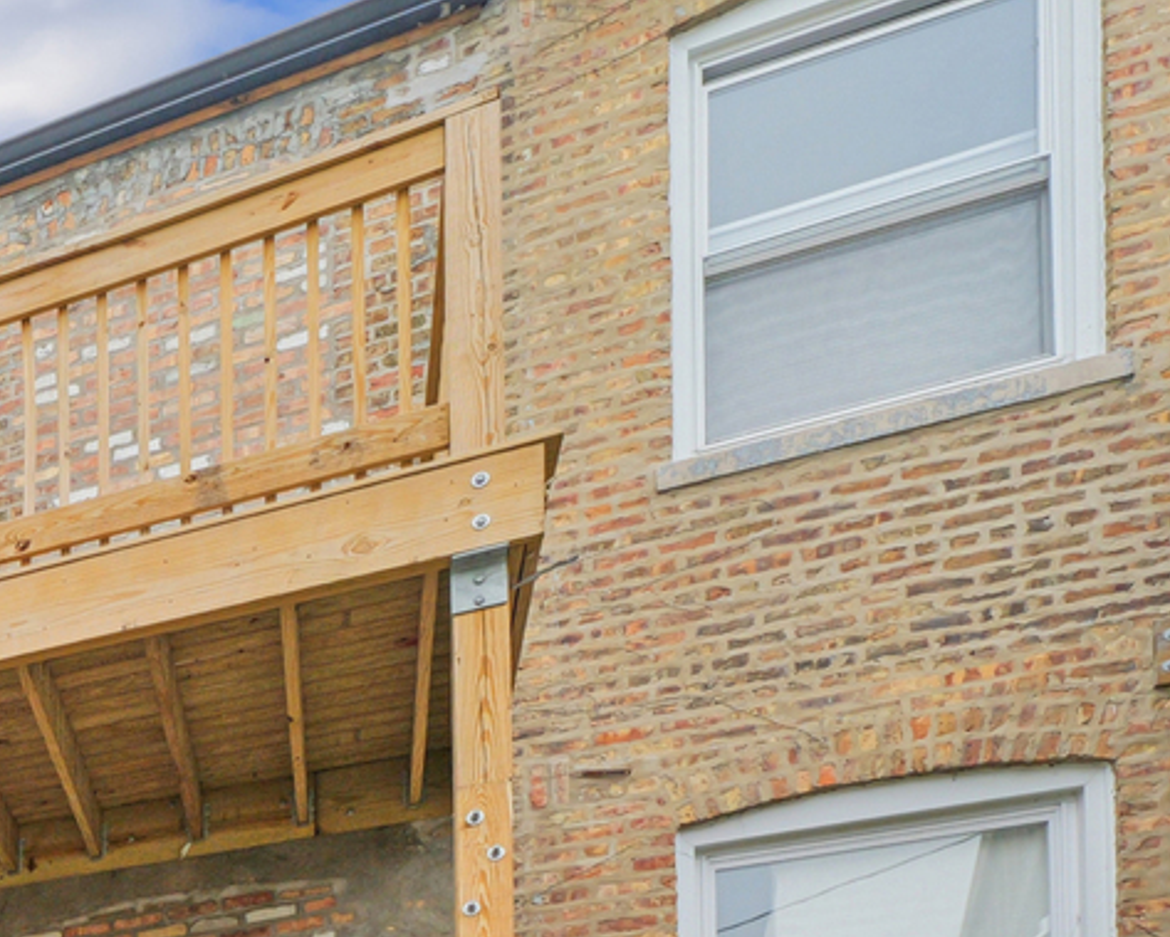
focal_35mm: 45
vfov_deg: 26.3
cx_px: -761
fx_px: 1559
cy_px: 1330
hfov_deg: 25.1
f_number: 9
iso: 400
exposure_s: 1/400
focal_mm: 14
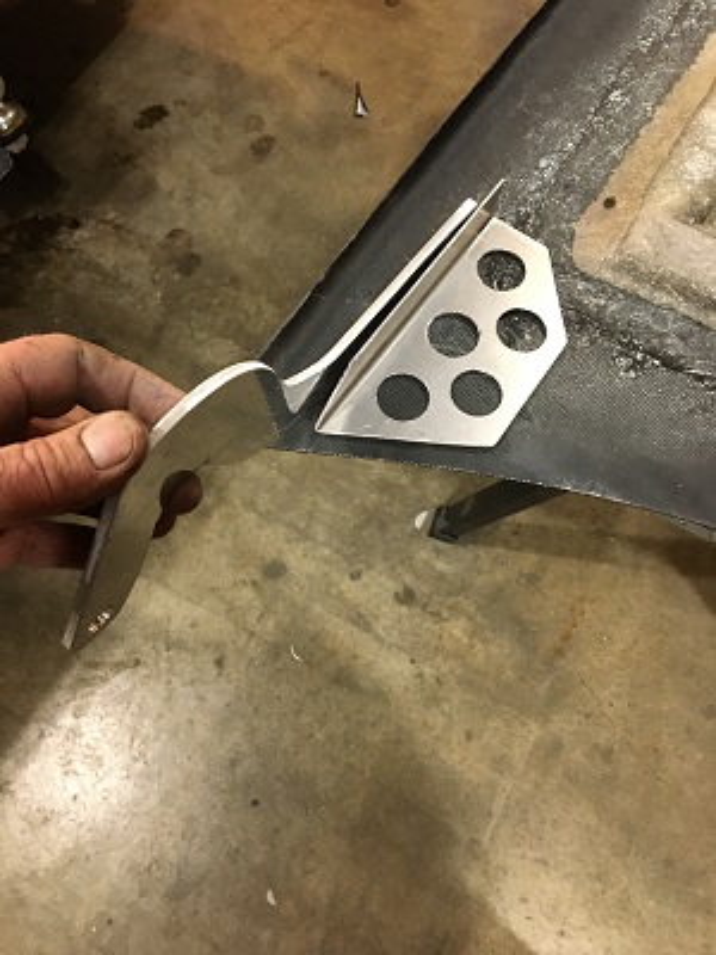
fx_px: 800
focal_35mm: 29
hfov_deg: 48.2
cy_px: 478
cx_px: 358
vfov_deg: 61.7
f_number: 2.2
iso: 200
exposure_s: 1/20
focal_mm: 4.15
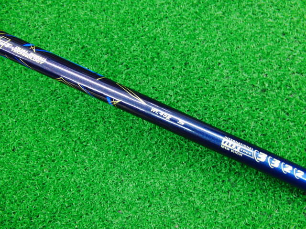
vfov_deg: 38.7
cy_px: 114
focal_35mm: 37
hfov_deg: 50.1
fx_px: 327
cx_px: 153
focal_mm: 6.42
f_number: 3.6
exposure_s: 1/20
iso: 400
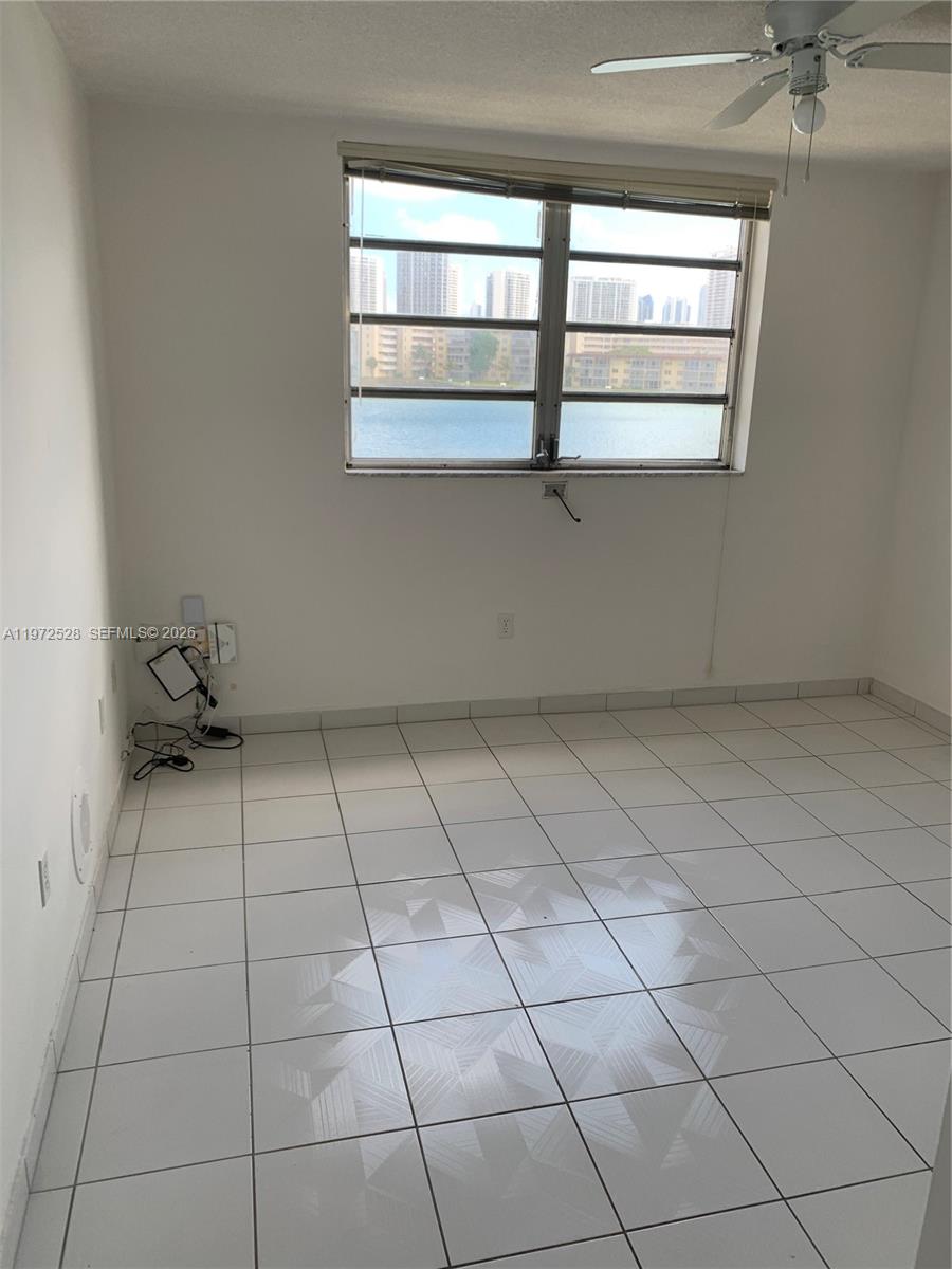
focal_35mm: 26
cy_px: 634
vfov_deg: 67.3
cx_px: 476
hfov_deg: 53.1
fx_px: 953
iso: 25
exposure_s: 1/122
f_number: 1.8
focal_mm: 4.25
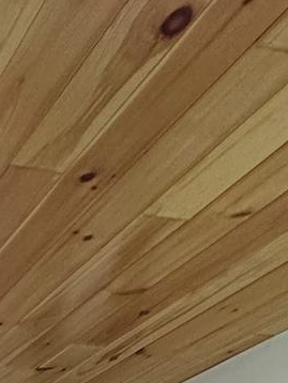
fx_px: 665
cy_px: 784
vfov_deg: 18.6
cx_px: -244
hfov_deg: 18.5
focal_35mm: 60
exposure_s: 1/60
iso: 500
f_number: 2.2
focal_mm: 2.22
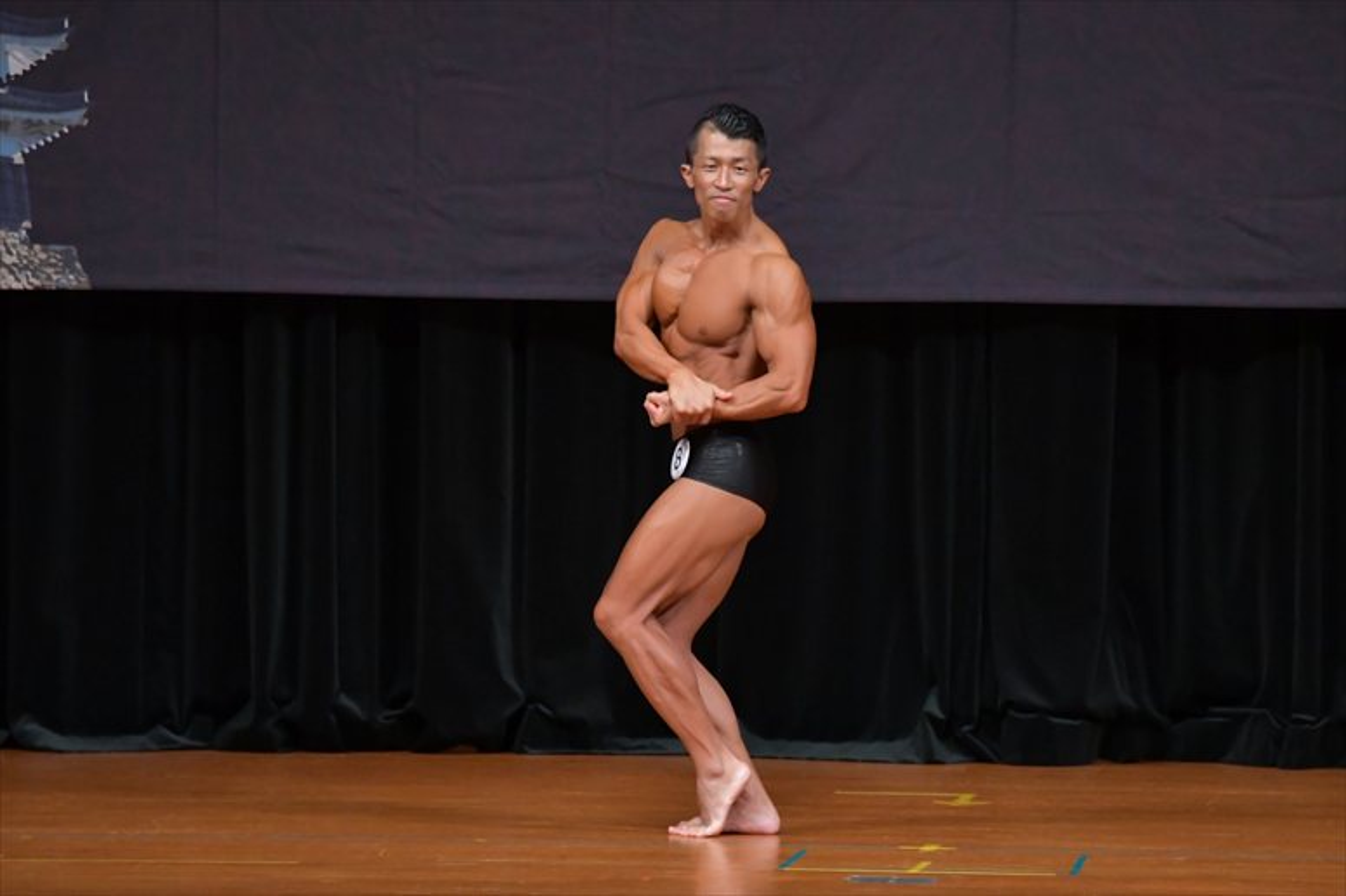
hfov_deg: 7.2
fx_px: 10651
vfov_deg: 4.8
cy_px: 448
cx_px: 673
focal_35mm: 285
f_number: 5.6
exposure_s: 1/400
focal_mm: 190
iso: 4000
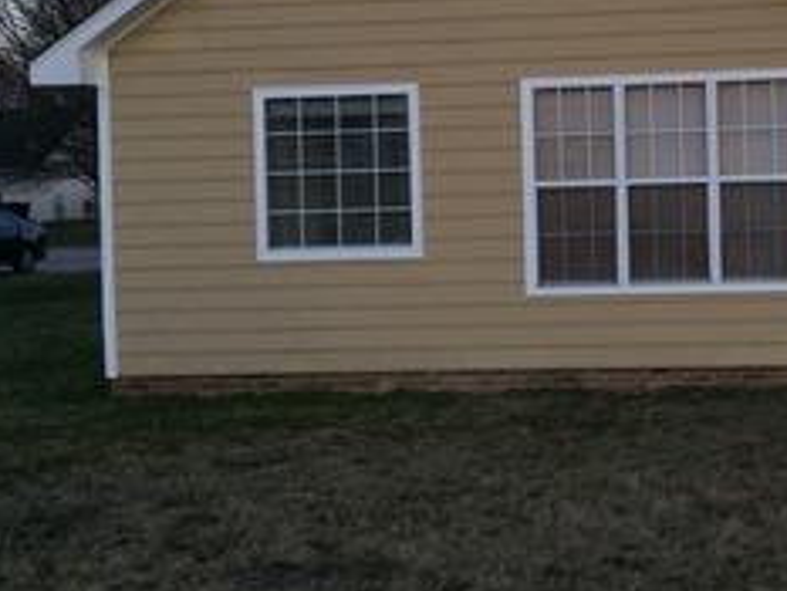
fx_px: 1501
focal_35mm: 66
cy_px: 176
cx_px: 824
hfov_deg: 27.3
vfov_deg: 22.1
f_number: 2.2
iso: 64
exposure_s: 1/120
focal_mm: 4.12
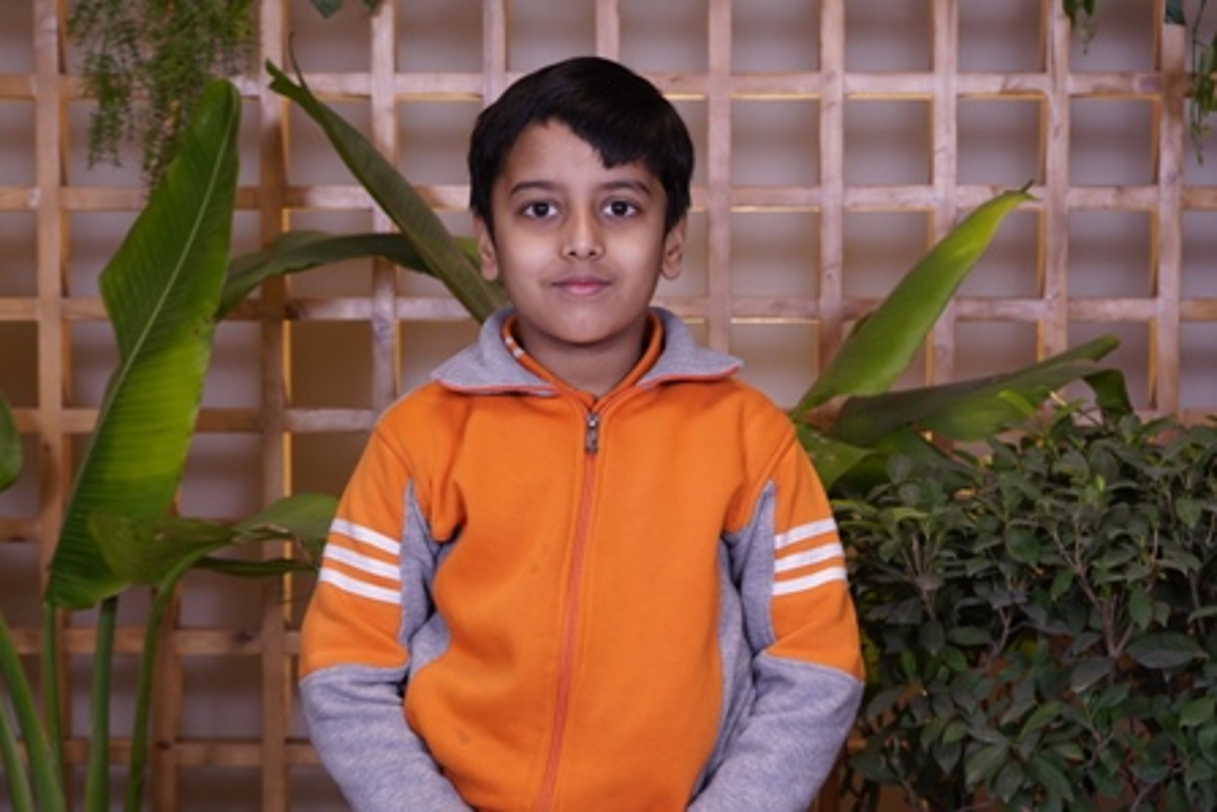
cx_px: 608
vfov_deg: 19.5
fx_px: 2367
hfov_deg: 28.8
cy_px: 406
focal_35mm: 70
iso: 400
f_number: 4.5
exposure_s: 1/125
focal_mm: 47
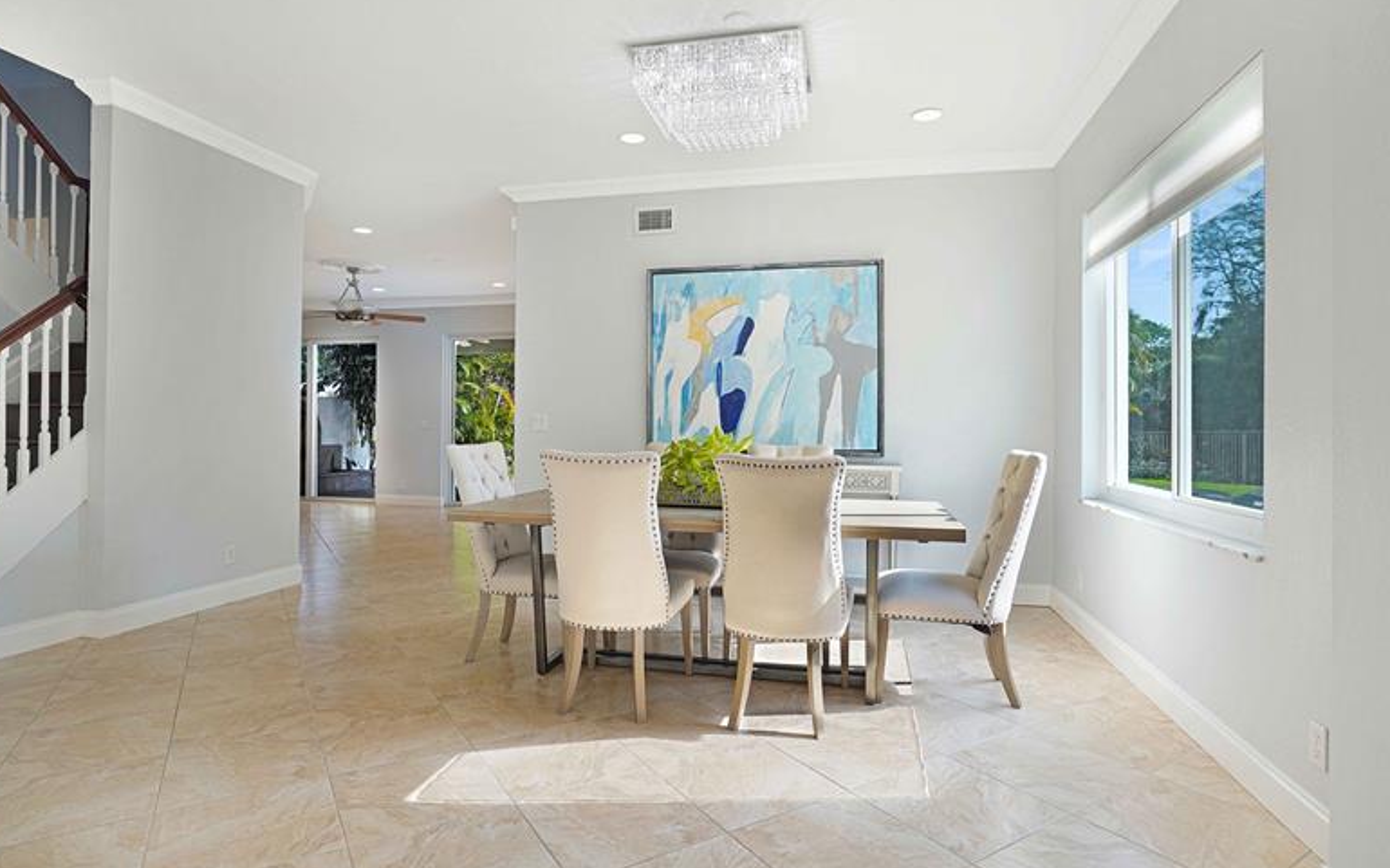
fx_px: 682
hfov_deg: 91.1
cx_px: 697
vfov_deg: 64.9
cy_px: 411
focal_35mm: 18
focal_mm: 17
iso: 500
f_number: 5
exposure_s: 1/200
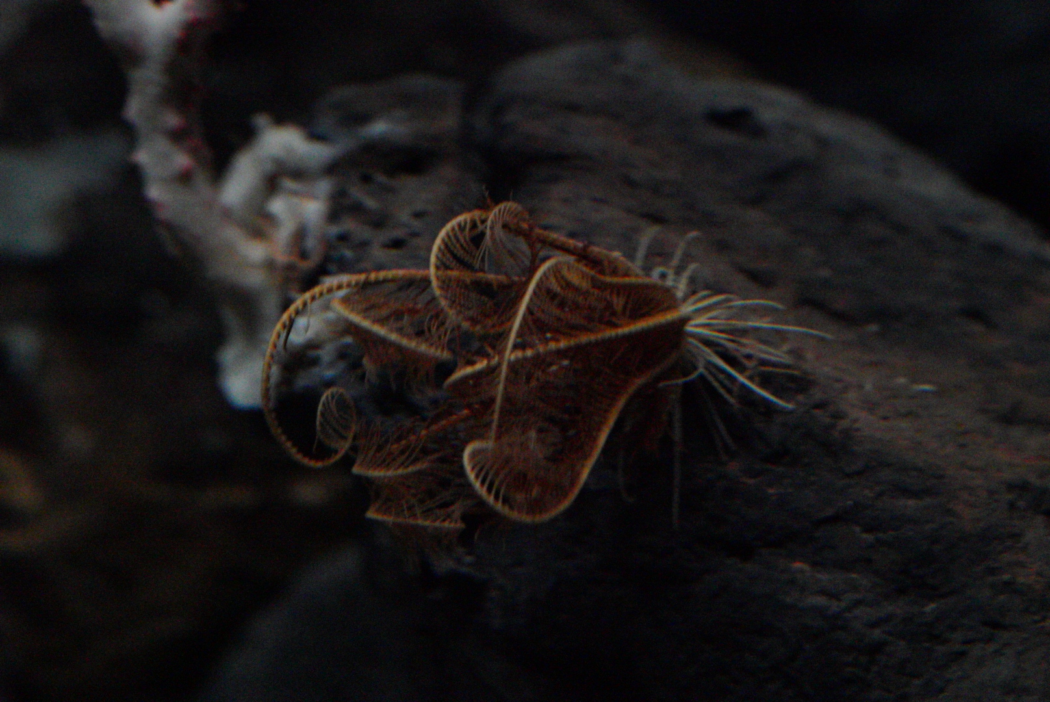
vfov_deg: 10.2
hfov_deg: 15.2
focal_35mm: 135
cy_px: 351
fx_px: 3940
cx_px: 525
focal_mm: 90
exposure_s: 1/60
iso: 16000
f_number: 3.5
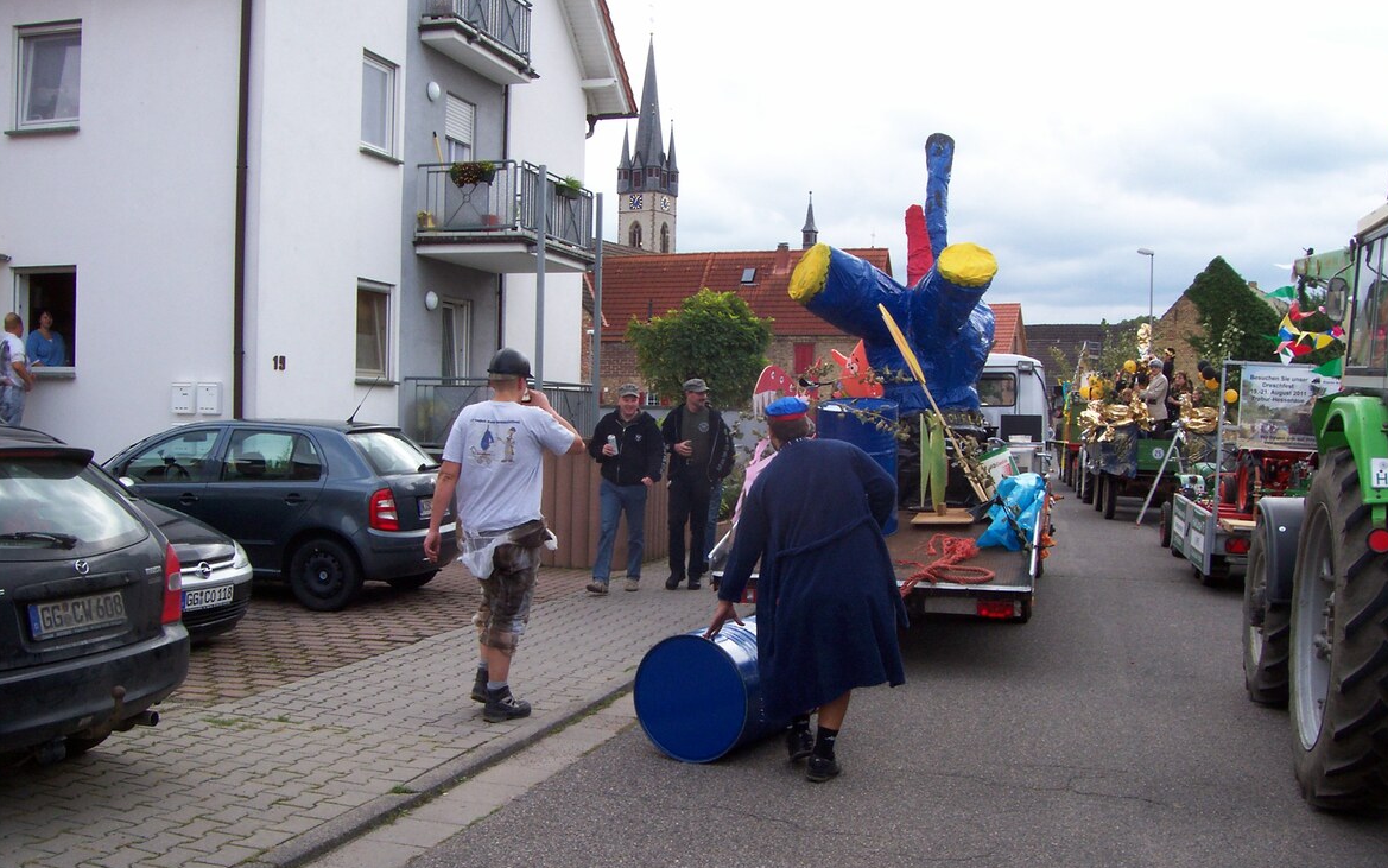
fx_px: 1400
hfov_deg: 52.7
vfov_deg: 34.4
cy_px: 456
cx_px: 709
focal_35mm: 37
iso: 80
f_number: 5.1
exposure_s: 1/243
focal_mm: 5.6
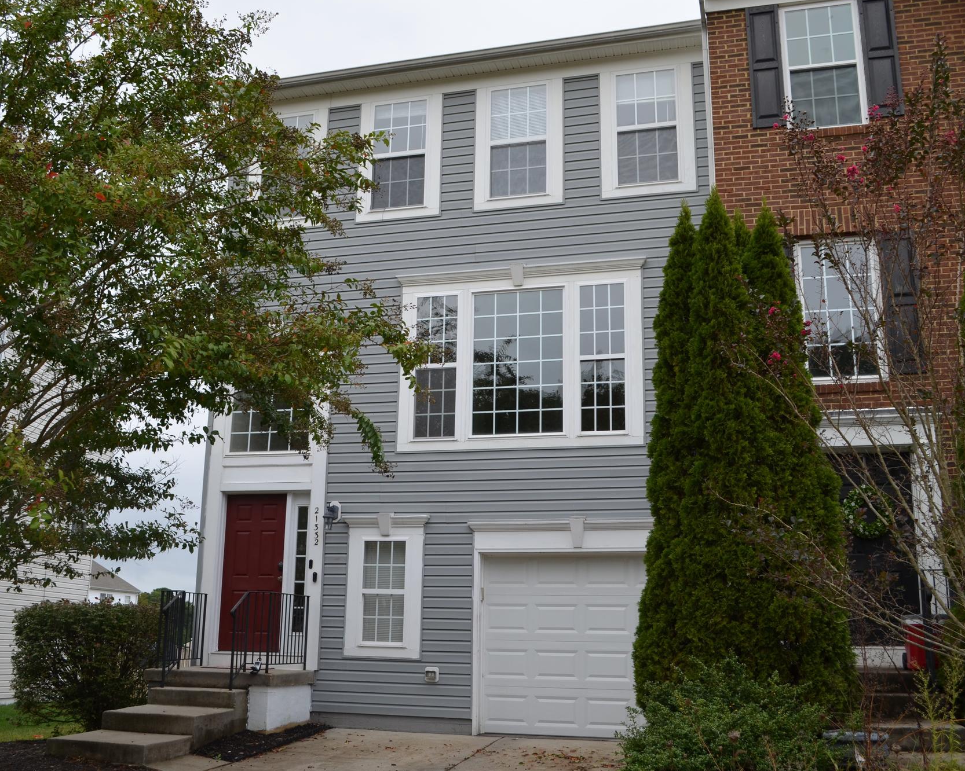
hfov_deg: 47.9
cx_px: 444
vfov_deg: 39.1
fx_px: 1085
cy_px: 387
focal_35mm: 38
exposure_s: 1/160
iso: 200
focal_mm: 22
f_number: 6.3
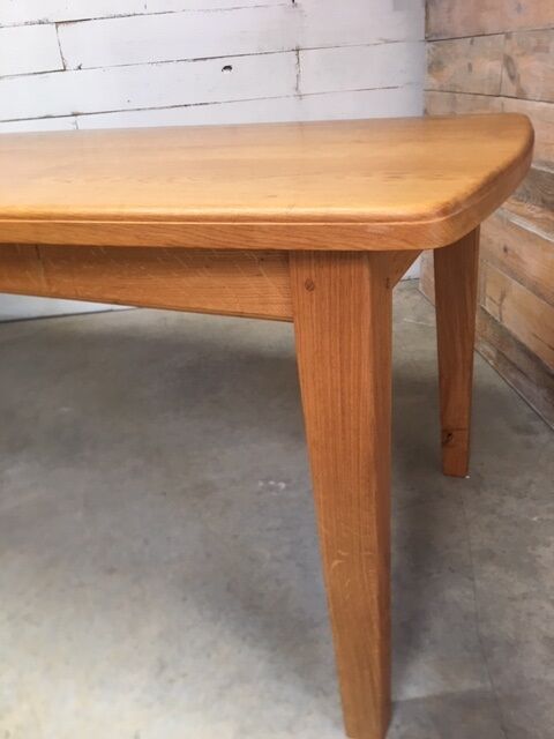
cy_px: 370
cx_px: 277
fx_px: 619
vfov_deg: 61.7
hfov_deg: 48.2
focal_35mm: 29
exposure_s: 1/17
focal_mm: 4.15
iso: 40
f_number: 2.2
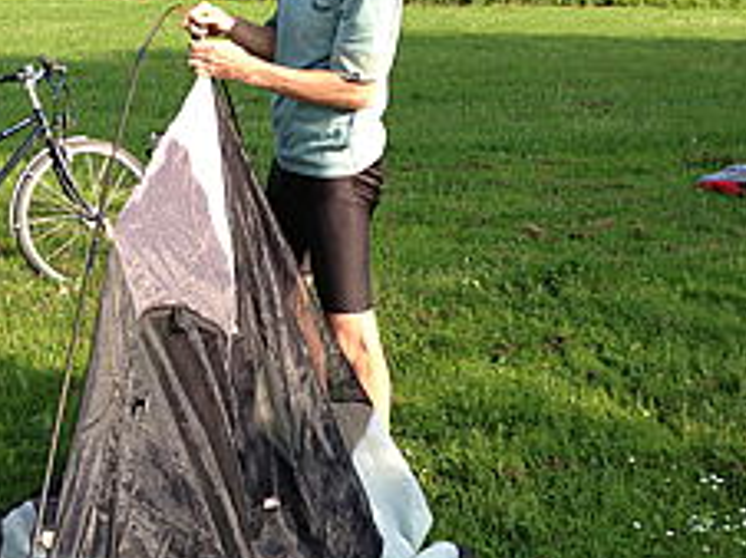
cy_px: 205
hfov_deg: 31.1
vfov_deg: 23.5
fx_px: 1335
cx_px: 271
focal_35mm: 62
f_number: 2.4
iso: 50
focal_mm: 4.28
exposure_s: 1/412
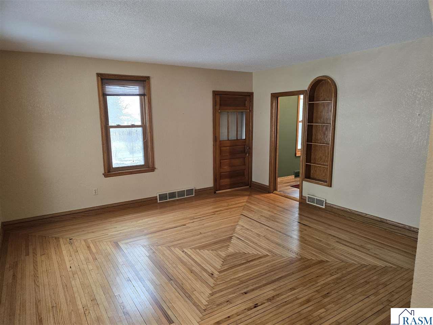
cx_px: 216
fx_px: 288
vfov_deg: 58.9
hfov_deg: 73.9
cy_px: 162
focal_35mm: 23
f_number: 1.7
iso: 250
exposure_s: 1/120
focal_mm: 6.3
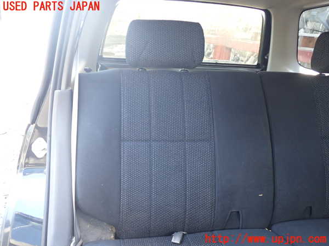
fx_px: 285
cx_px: 164
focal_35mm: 30
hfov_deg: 60.0
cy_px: 123
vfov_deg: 46.8
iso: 250
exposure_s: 1/30
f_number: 2.3
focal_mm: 5.4
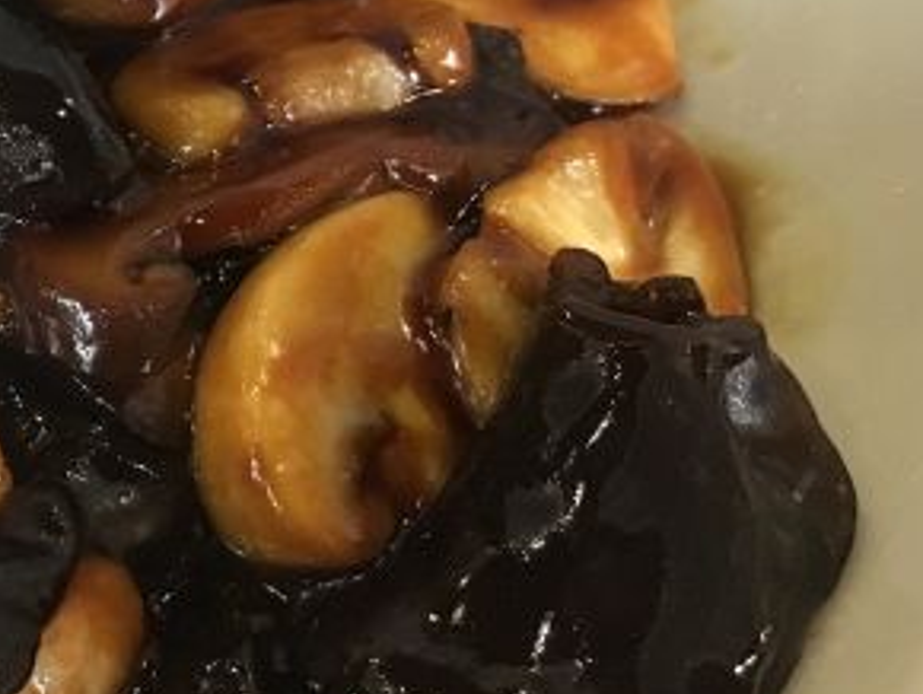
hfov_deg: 25.5
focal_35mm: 70
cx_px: -121
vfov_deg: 21.0
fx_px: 1868
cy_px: 247
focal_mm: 4.15
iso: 320
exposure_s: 1/17
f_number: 2.2
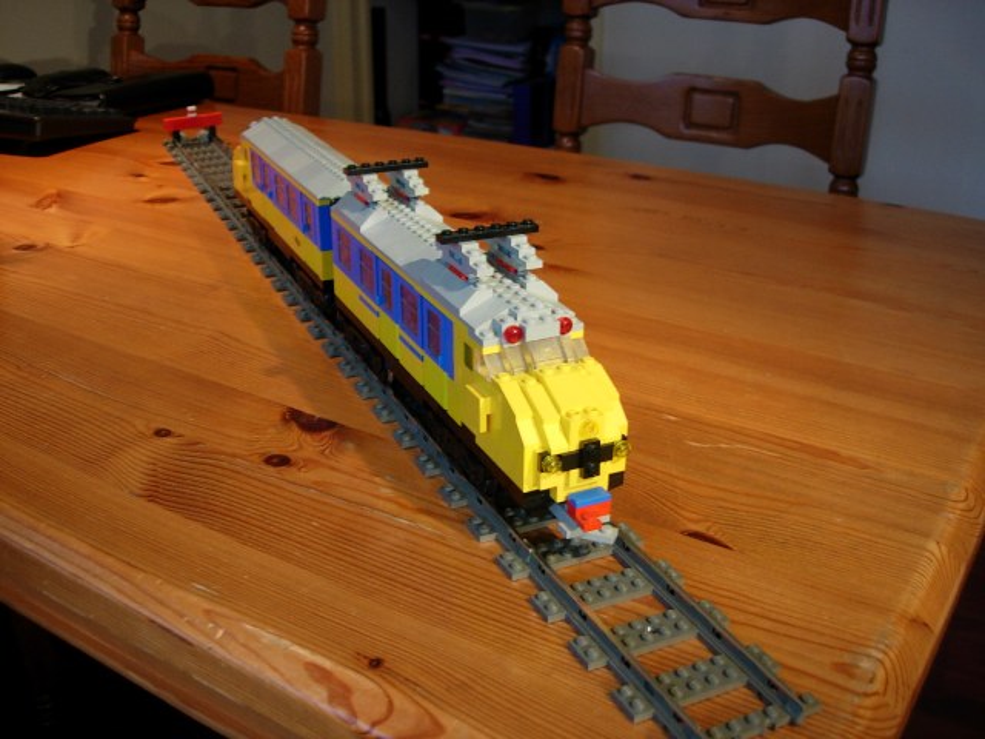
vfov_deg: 37.7
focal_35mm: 38
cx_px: 492
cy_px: 370
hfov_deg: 49.0
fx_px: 1081
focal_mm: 7.8
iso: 64
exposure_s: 1/10.3
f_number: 2.8
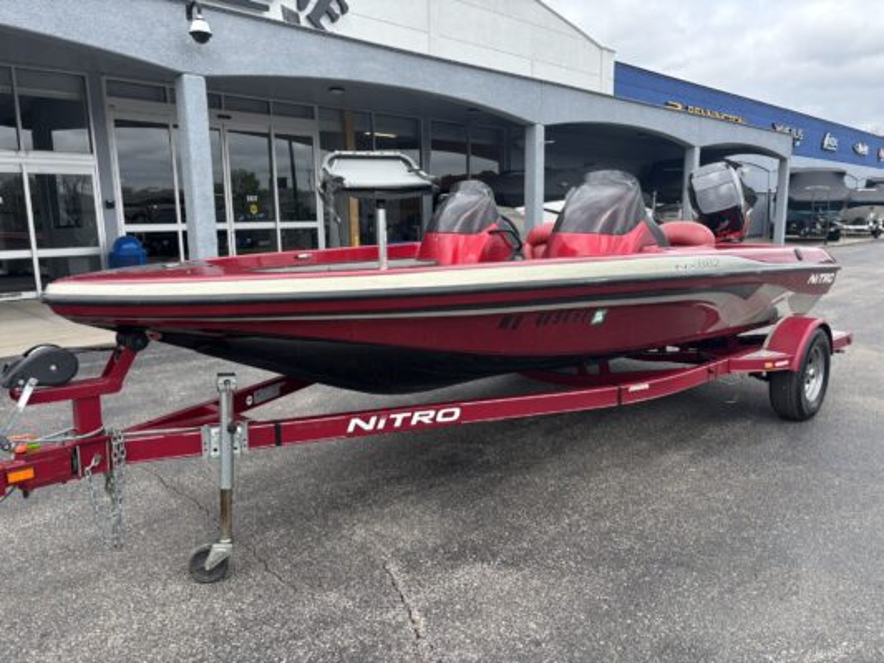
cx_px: 442
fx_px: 664
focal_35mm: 26
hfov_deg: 67.3
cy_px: 332
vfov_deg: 53.1
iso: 50
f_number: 1.6
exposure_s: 1/935
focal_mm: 5.96
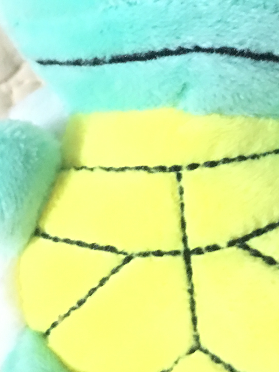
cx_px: 227
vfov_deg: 24.3
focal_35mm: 80
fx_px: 860
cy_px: 120
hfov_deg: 18.2
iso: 100
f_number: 2.2
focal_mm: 4.15
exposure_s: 1/8
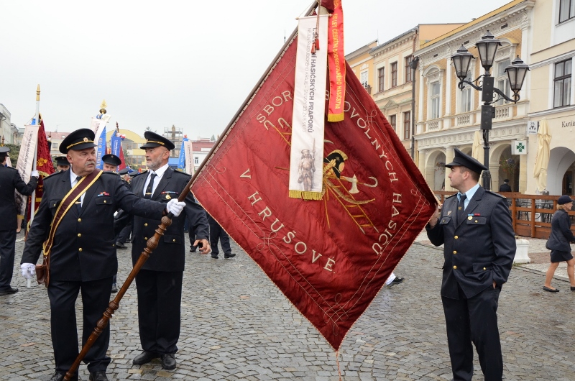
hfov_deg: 53.2
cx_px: 288
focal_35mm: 36
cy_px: 190
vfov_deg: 36.7
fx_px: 574
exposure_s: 1/500
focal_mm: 24
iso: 1000
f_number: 8
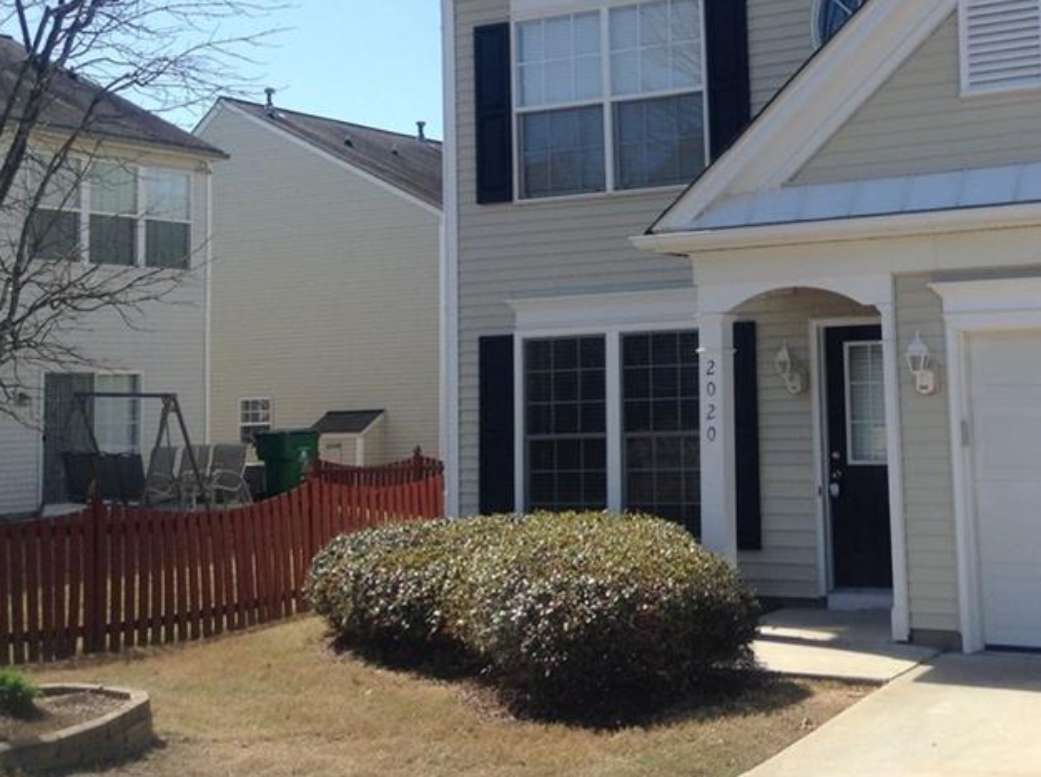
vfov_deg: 26.7
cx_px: 797
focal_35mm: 54
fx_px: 1621
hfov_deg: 34.7
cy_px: 221
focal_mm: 3.3
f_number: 2.4
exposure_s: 1/840
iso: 25
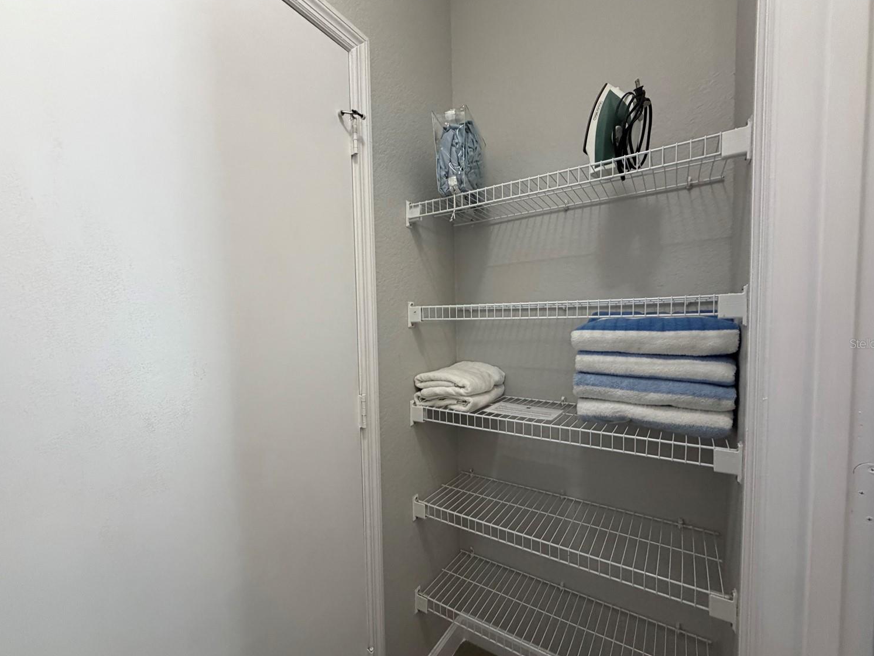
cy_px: 343
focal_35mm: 15
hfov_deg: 98.2
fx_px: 379
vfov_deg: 81.7
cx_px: 437
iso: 320
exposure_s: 1/60
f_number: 2.2
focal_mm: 2.22
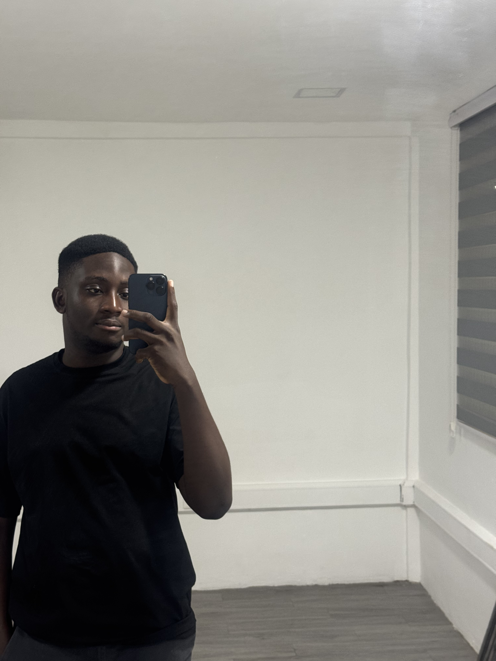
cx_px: 248
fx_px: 917
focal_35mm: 48
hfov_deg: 30.3
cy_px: 330
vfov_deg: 39.7
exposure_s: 1/33
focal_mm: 6.76
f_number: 1.78
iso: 200
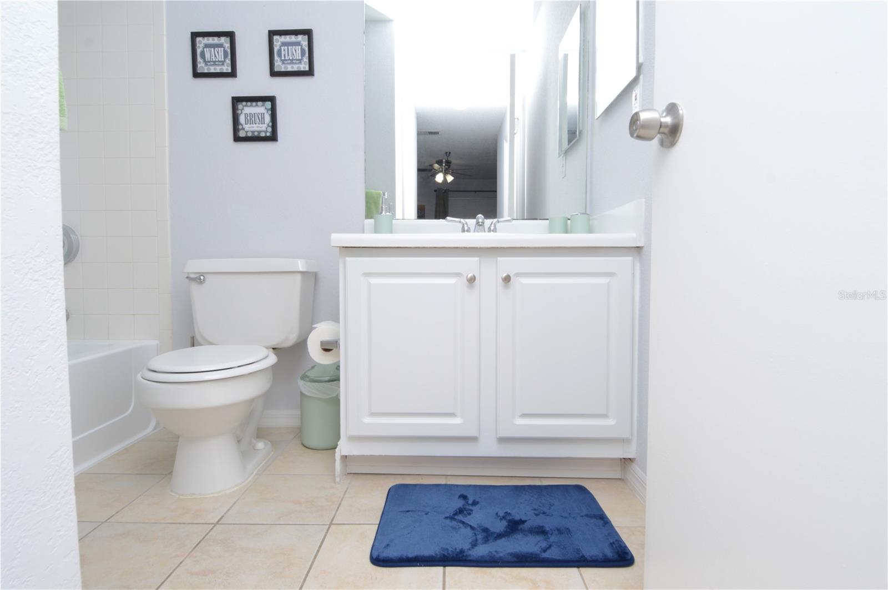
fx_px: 443
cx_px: 444
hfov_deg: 90.1
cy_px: 295
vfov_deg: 67.3
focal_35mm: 18
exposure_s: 1/80
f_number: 10
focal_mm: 12
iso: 400
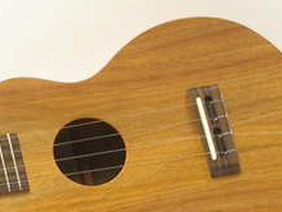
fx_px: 1867
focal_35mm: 229
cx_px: -69
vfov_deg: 6.5
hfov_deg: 8.5
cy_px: 161
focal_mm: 53
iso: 400
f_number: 22
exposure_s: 3
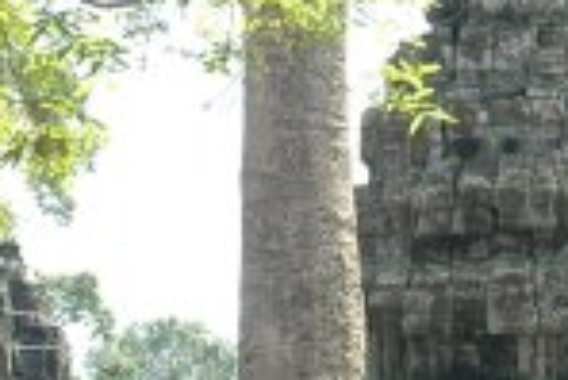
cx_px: 407
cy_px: 606
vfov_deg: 5.3
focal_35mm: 255
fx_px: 4034
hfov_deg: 8.0
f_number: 7.1
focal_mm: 35
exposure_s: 1/200
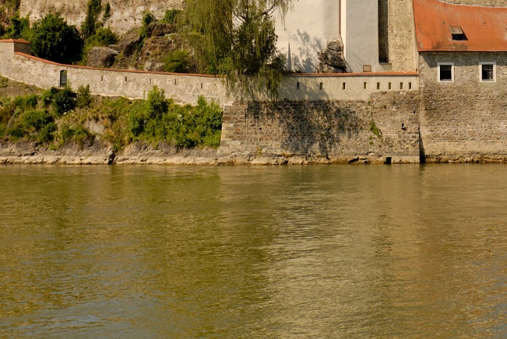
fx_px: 1029
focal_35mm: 73
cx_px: 416
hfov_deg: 27.1
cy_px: 17
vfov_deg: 18.3
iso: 100
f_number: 8
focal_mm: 24
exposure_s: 1/320
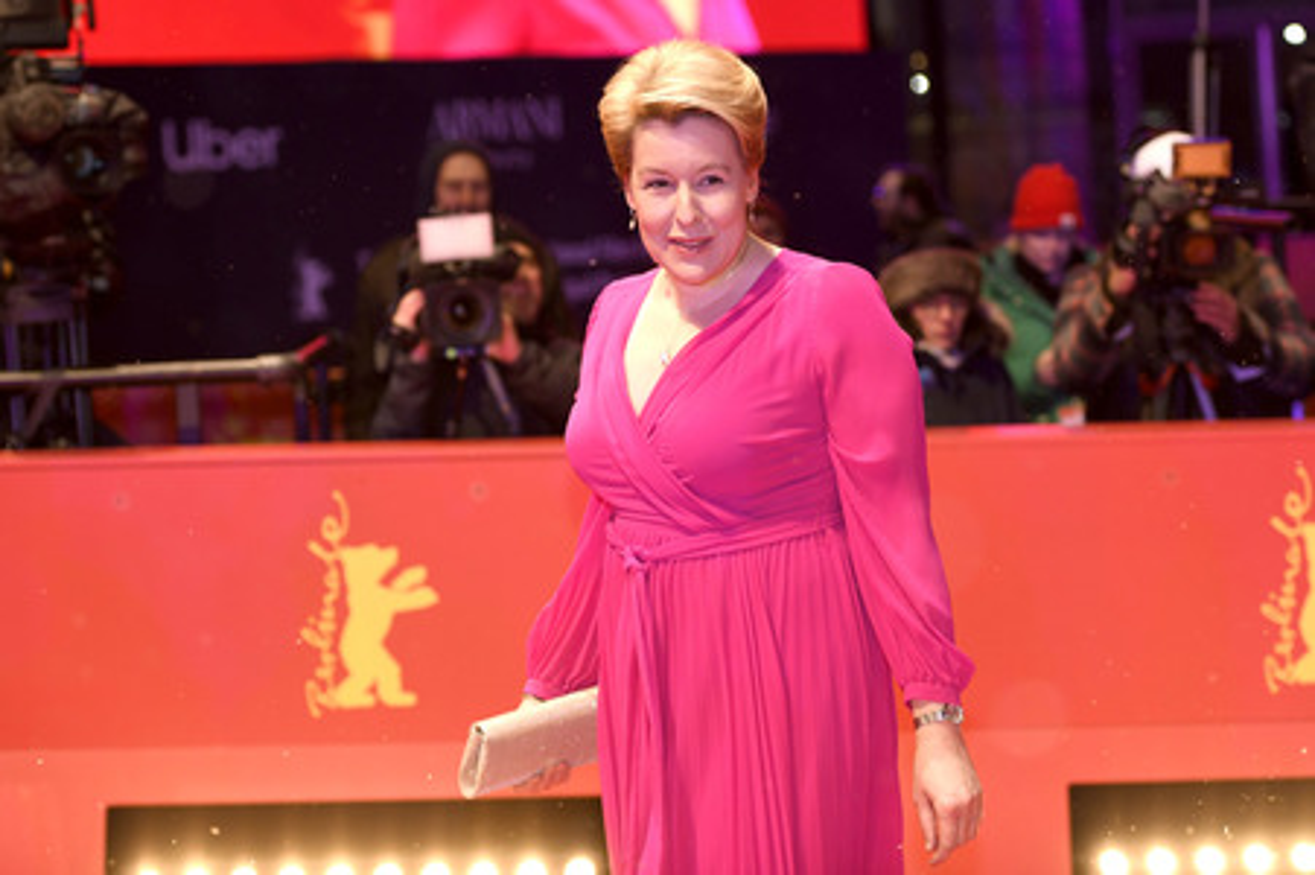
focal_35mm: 70
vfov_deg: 19.4
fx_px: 2555
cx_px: 658
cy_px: 438
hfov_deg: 28.9
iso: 1250
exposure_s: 1/400
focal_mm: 70
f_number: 3.2
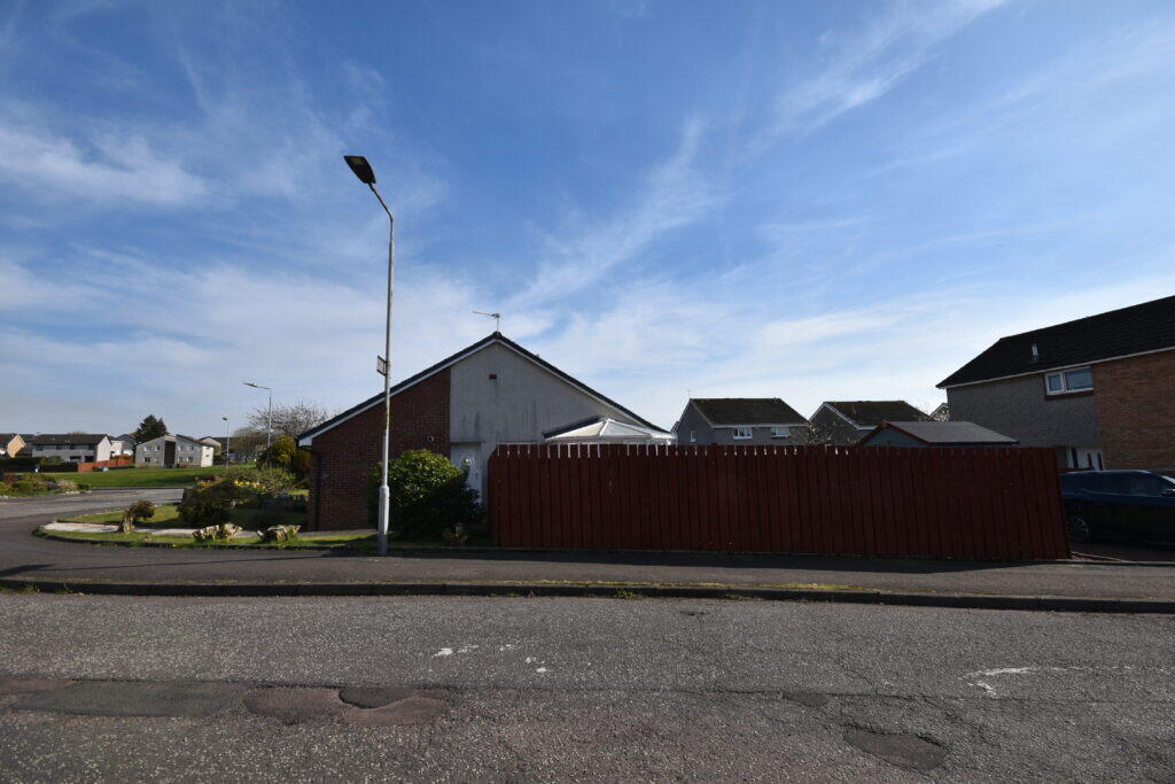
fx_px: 490
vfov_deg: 77.3
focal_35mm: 15
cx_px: 588
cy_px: 392
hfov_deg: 100.4
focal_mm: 10
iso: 100
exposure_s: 1/200
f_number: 10
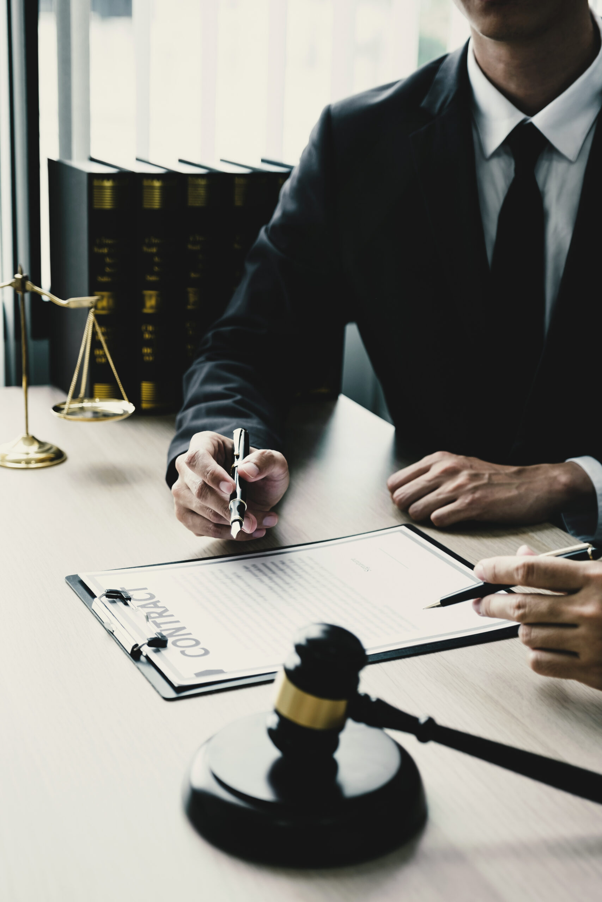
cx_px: 301
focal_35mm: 53
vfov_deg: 37.5
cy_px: 451
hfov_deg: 25.5
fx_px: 1329
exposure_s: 1/125
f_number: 2.8
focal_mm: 35.3
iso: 200
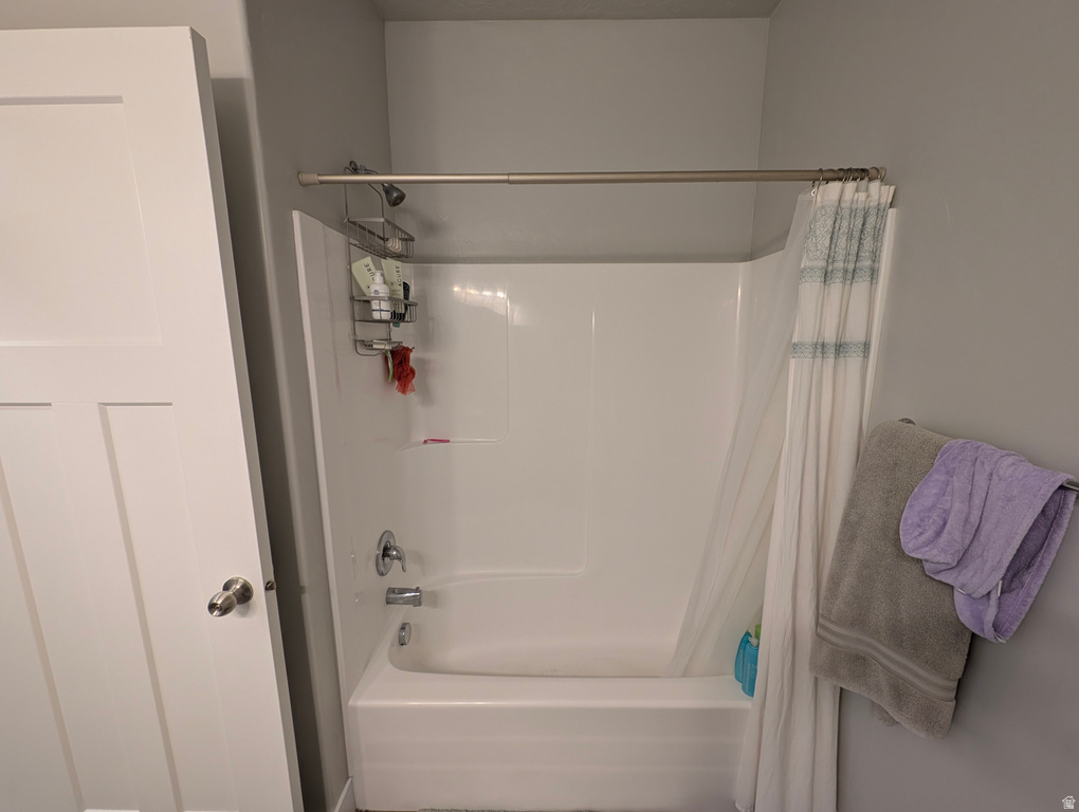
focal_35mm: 12
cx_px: 540
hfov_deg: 110.5
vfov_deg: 94.6
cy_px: 406
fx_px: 375
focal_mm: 2.23
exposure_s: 1/24
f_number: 1.95
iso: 125
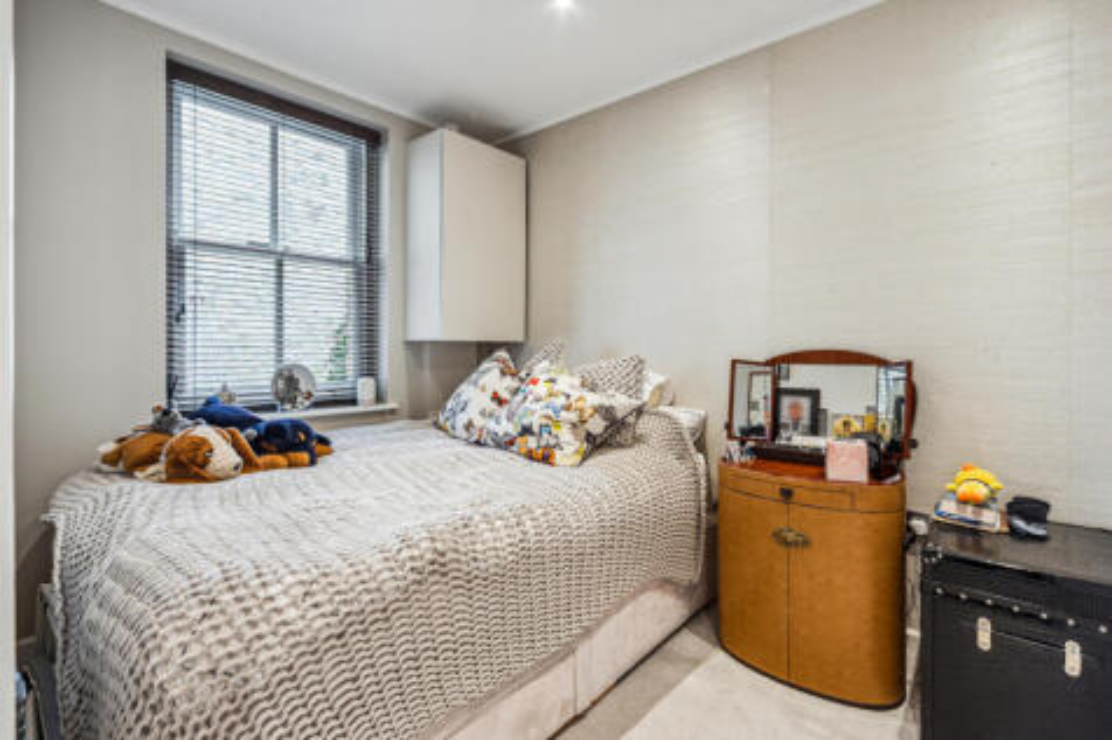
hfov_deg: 96.8
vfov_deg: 73.7
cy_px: 370
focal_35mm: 16
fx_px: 494
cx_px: 556
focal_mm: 16
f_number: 11
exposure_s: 1/3.33
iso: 400
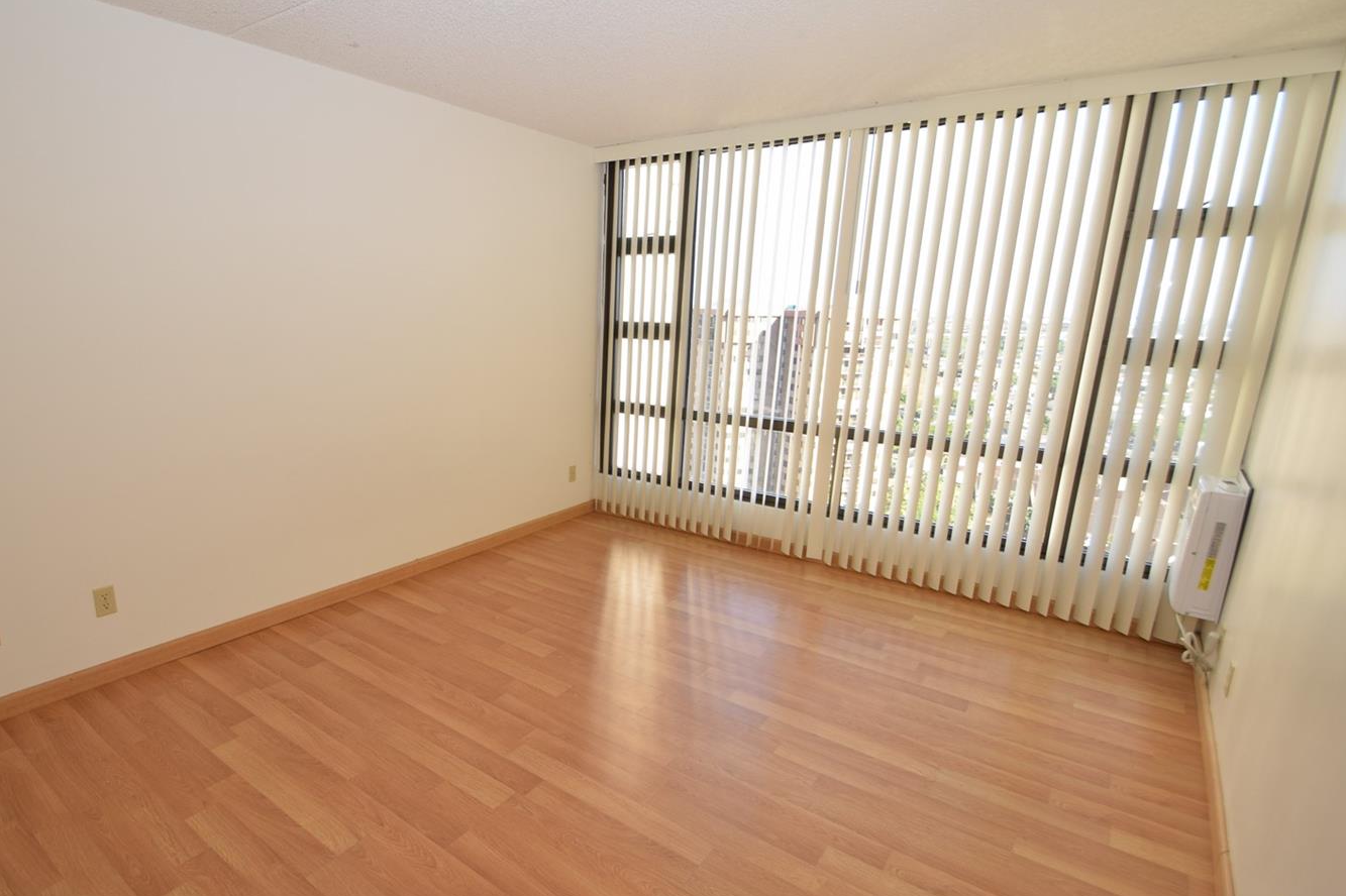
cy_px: 487
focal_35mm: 18
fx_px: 673
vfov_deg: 67.2
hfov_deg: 89.5
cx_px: 581
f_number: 5.6
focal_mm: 10
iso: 250
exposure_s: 1/125
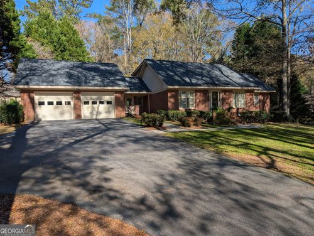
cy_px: 118
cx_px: 157
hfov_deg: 71.5
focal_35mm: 24
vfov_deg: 56.9
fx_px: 218
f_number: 1.68
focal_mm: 6.9
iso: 21
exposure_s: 1/752
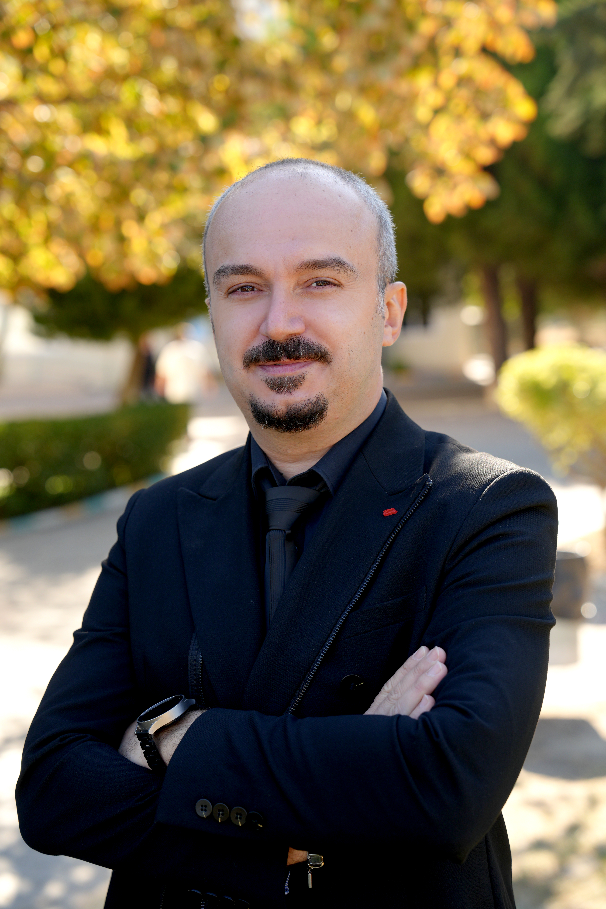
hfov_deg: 19.5
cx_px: 303
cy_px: 454
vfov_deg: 28.8
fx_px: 1767
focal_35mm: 70
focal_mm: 70
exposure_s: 1/160
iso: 100
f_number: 4
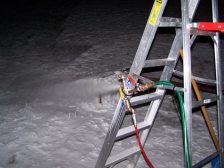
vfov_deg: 37.7
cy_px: 84
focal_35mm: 38
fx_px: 246
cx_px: 112
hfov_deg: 49.0
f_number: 2.8
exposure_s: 1/60
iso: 140
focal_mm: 6.3
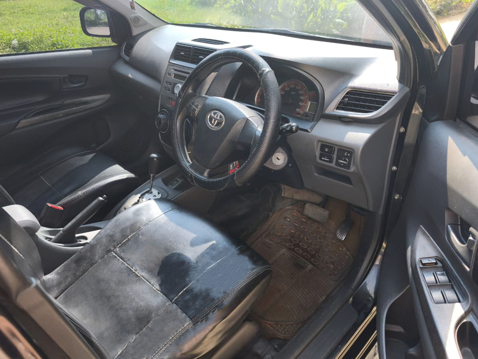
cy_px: 180
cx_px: 239
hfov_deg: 73.9
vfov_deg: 58.9
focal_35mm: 23
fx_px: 318
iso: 50
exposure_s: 1/2663
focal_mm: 6.57
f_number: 1.6
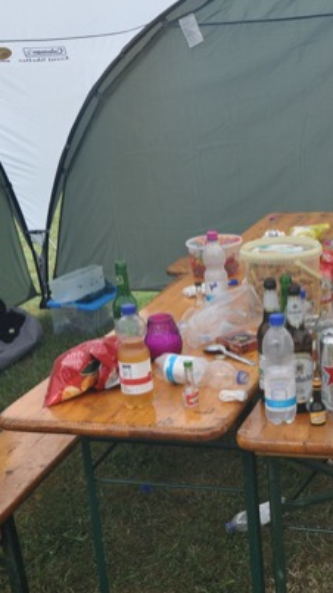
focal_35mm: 55
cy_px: 293
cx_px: 336
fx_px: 864
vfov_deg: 37.9
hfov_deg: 21.1
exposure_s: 1/250
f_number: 8
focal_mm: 22
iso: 800
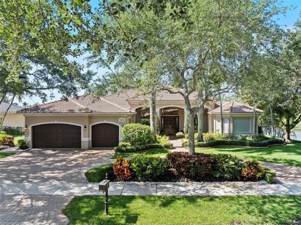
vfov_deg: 56.7
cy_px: 112
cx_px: 150
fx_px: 208
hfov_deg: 71.6
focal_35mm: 24
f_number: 2.8
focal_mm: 12.29
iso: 160
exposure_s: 1/640
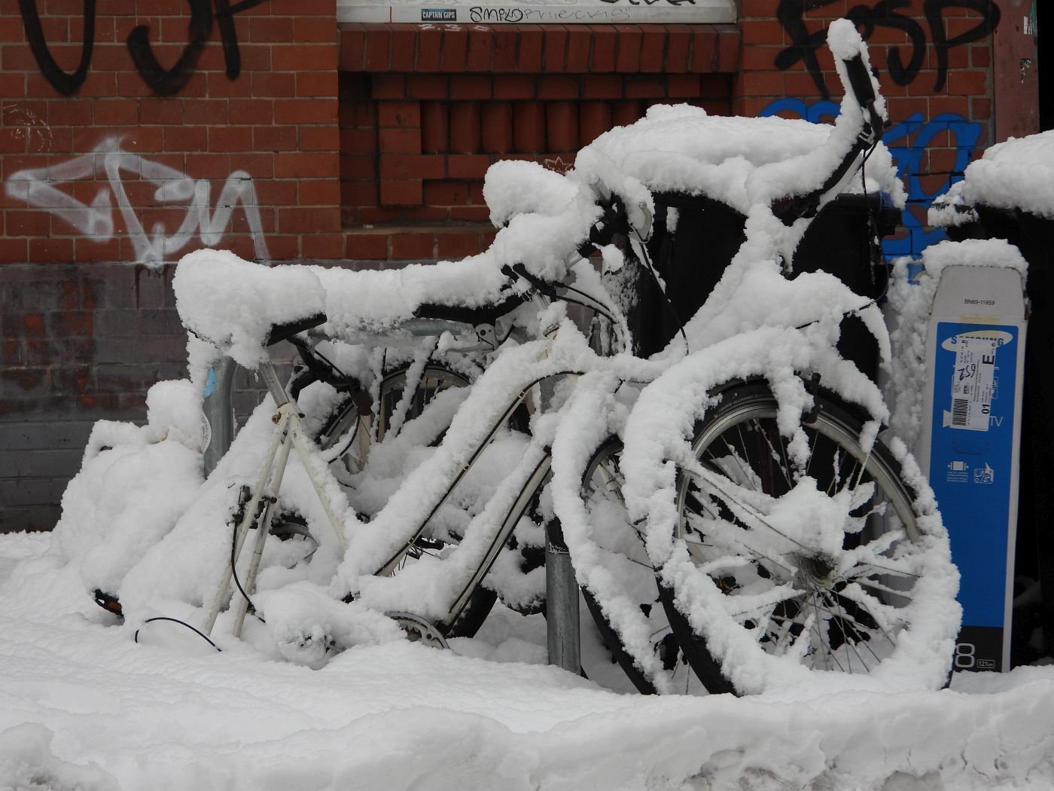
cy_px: 396
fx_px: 3502
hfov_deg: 17.1
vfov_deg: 12.9
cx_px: 527
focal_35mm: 115
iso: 100
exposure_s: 1/80
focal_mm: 20.7
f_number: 4
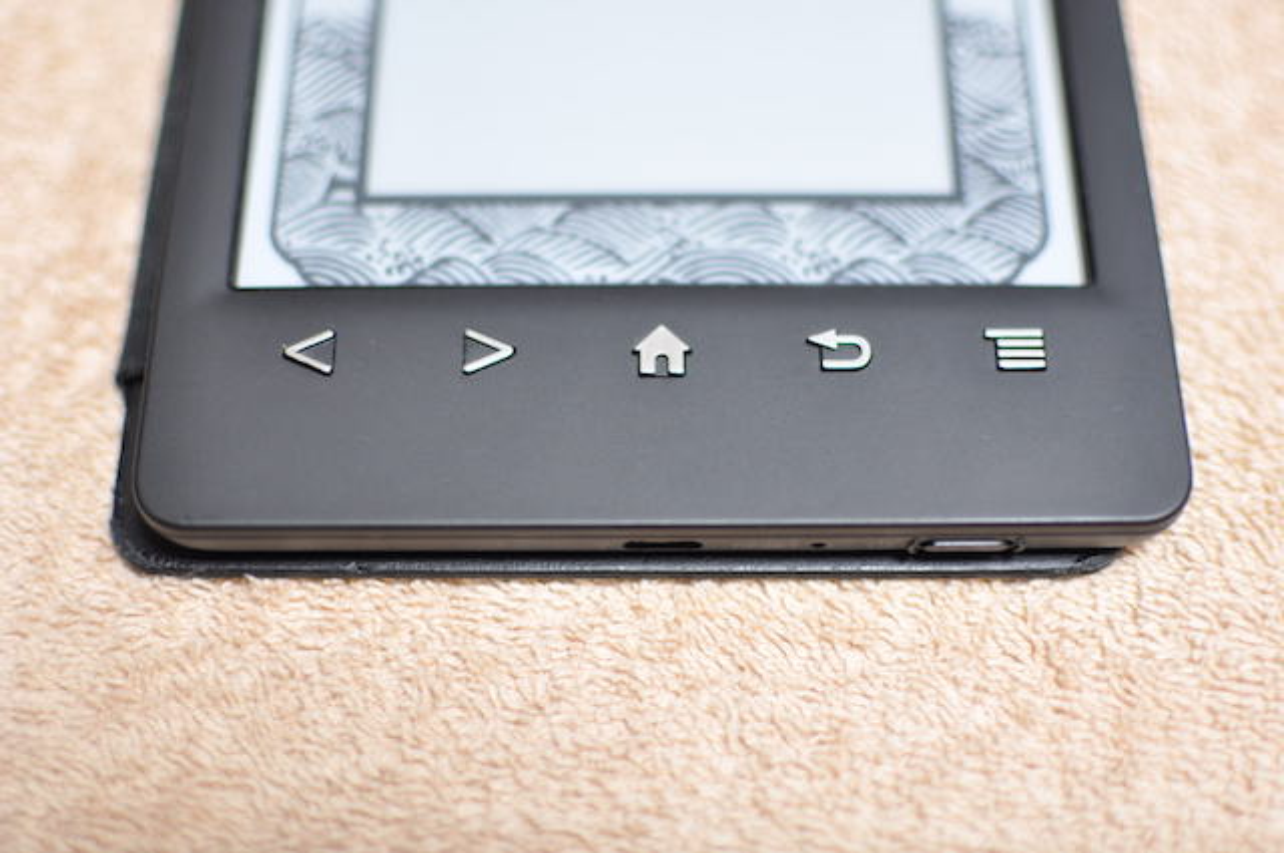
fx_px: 1870
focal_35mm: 52
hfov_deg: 37.9
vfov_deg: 25.7
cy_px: 426
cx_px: 642
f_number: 1.8
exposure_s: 1/30
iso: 360
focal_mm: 35
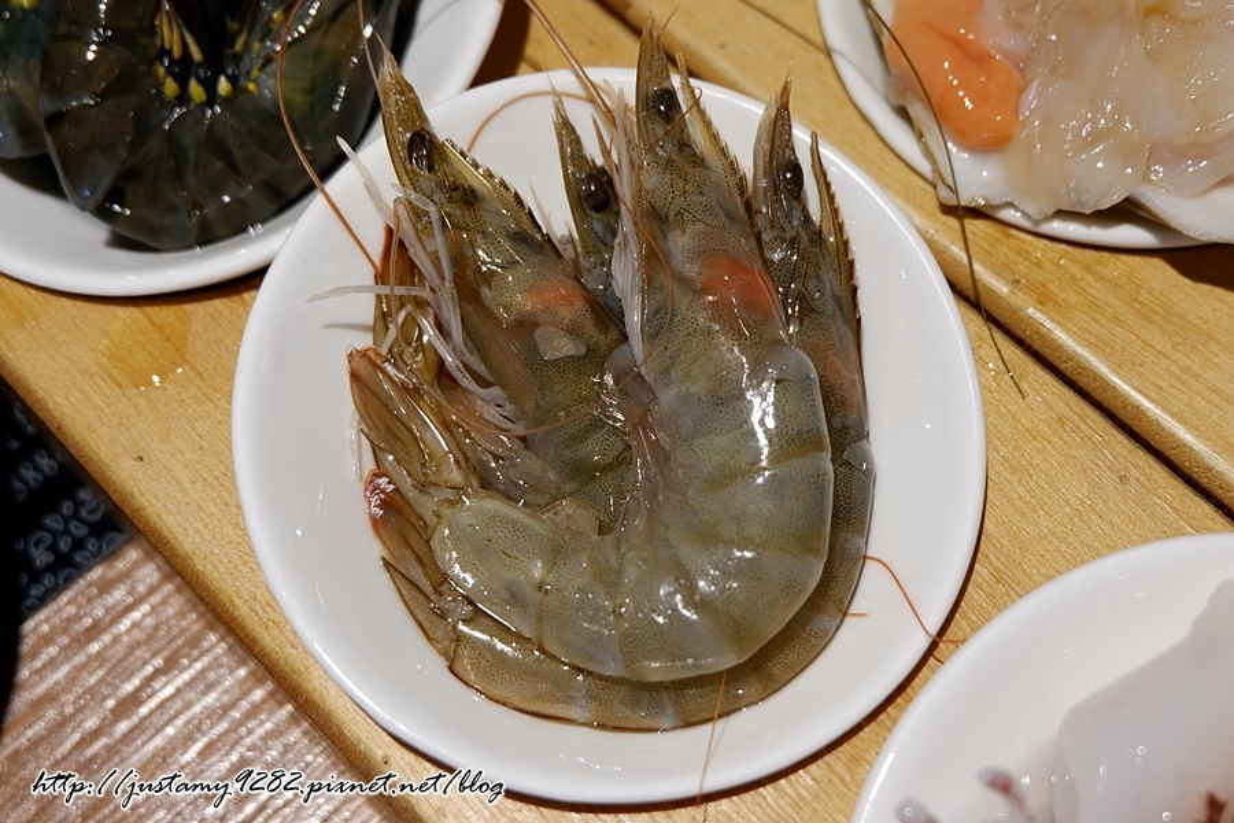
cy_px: 412
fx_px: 1508
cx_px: 617
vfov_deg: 30.5
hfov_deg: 44.5
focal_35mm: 44
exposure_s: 1/60
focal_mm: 29.5
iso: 800
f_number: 4.7
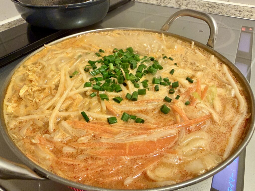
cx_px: 128
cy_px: 96
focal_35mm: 24
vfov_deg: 56.8
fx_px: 177
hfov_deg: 71.6
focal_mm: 2.22
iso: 500
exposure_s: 1/50
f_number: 2.2
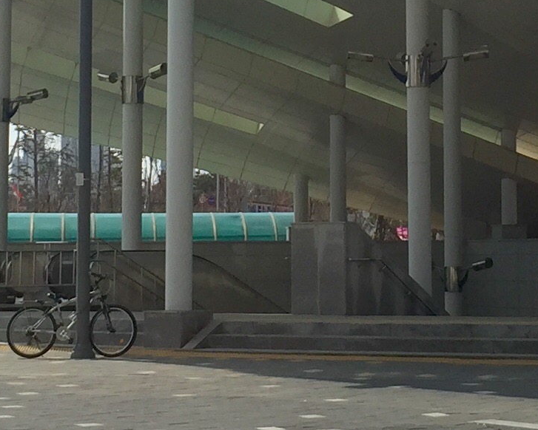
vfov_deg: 12.0
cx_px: 405
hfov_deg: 15.1
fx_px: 2023
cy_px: 14
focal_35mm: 127
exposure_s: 1/2198
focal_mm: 4.15
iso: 32
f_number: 2.2
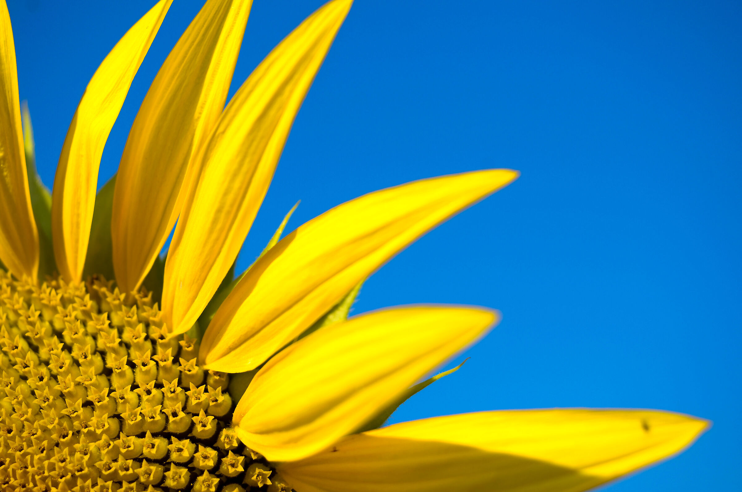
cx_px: 371
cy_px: 246
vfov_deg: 13.0
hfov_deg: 19.5
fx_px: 2160
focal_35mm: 105
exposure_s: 1/500
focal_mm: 70
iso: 100
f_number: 5
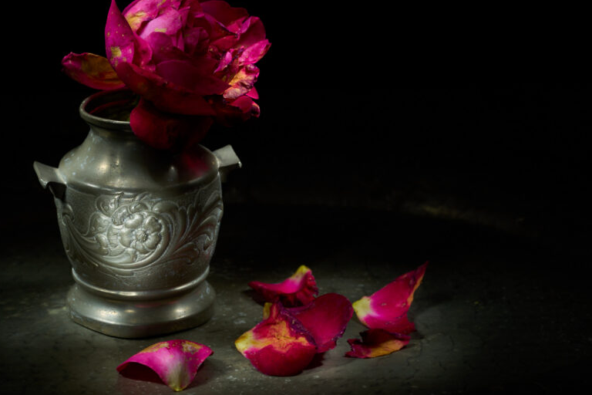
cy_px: 173
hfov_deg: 14.6
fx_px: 2302
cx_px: 217
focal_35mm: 140
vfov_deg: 9.8
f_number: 8
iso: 100
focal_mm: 105
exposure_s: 92
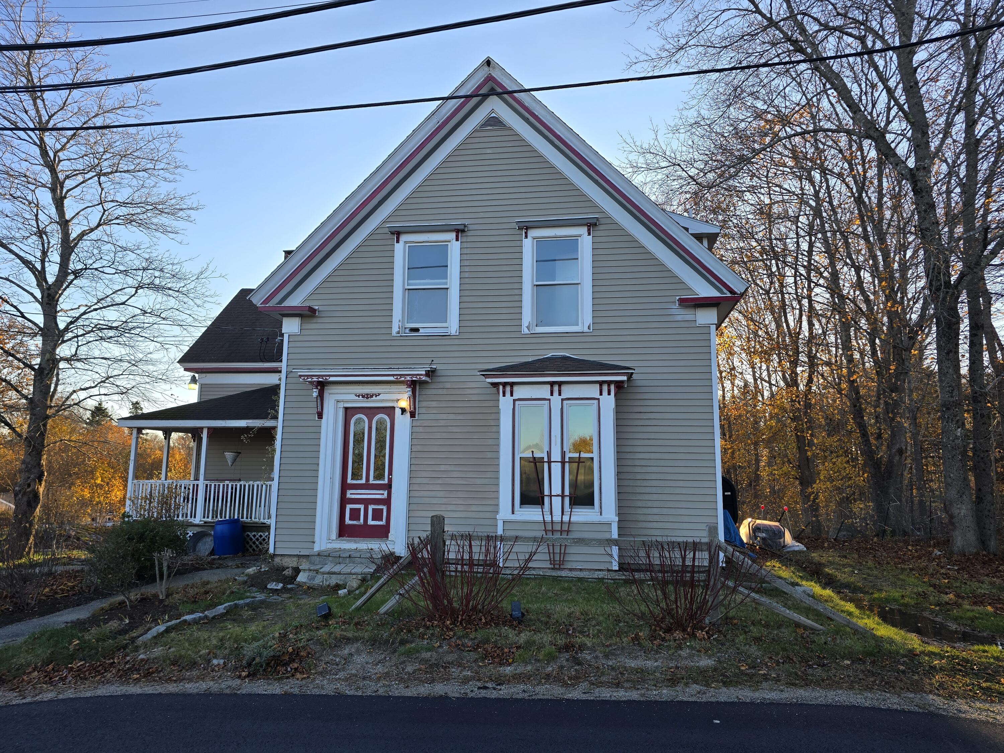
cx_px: 502
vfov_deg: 58.9
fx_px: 667
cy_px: 376
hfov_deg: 73.9
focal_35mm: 23
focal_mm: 6.3
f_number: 1.7
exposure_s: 1/196
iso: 12
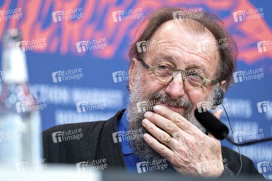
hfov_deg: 9.8
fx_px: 1585
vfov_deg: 6.5
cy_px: 90
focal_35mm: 210
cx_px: 136
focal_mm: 140
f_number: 2.8
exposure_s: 1/240
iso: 1250
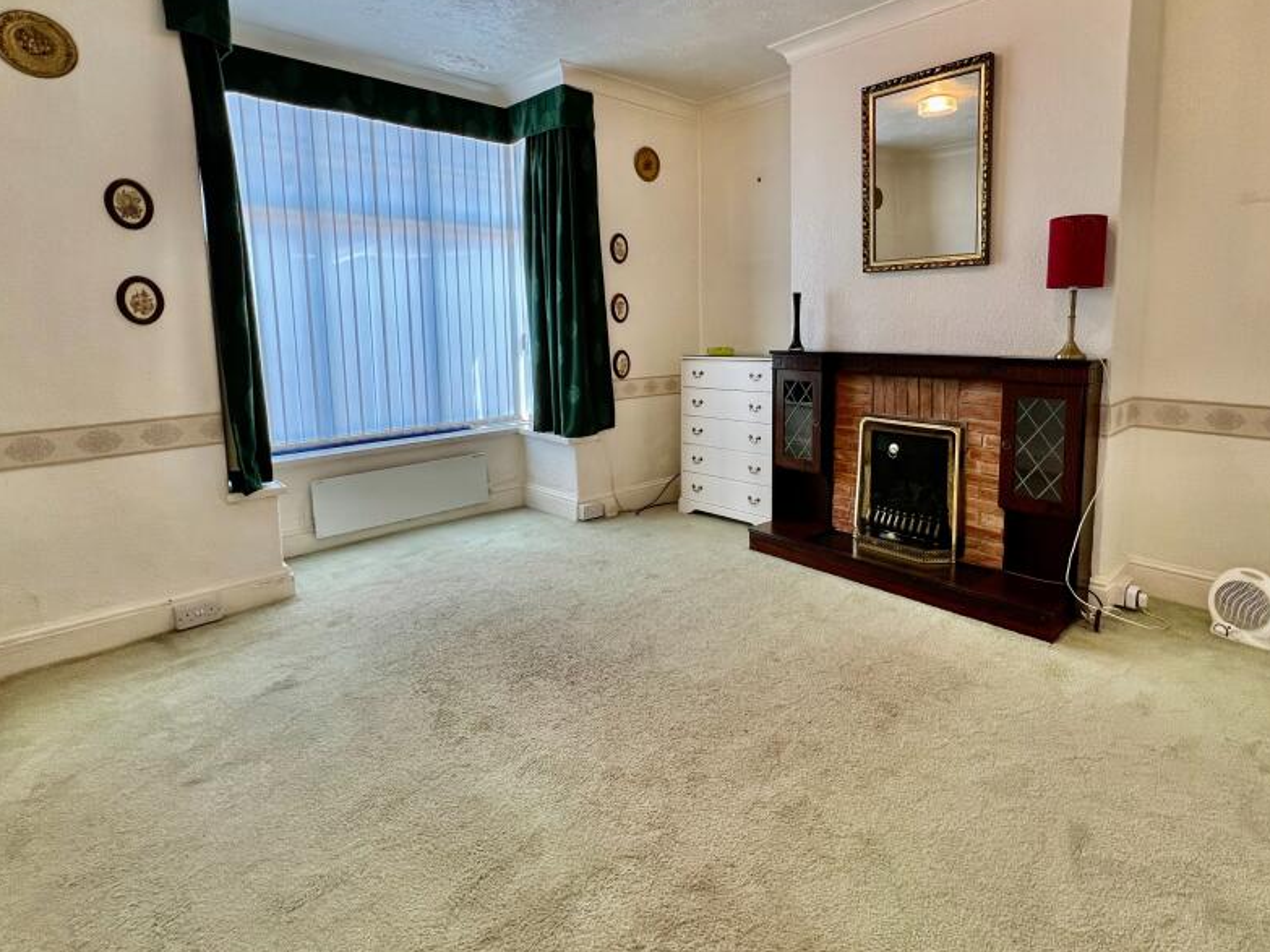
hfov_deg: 90.5
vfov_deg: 74.1
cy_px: 396
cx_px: 722
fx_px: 624
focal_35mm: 17
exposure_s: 1/100
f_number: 1.8
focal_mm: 1.57
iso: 200
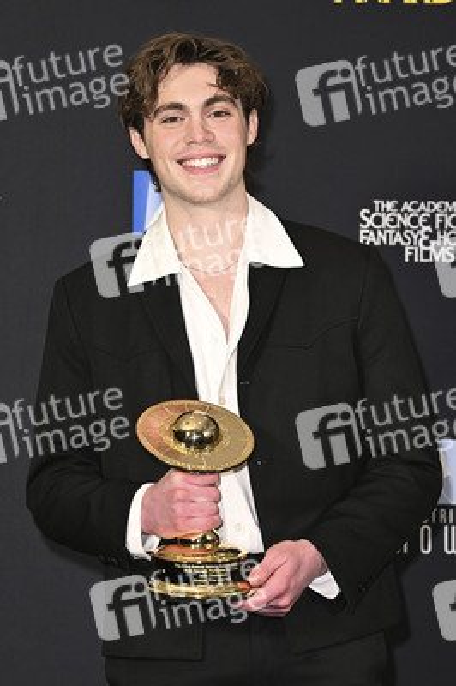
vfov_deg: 23.4
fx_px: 1656
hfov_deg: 15.7
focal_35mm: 87
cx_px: 228
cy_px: 343
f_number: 5
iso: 2000
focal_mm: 87
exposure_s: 1/320
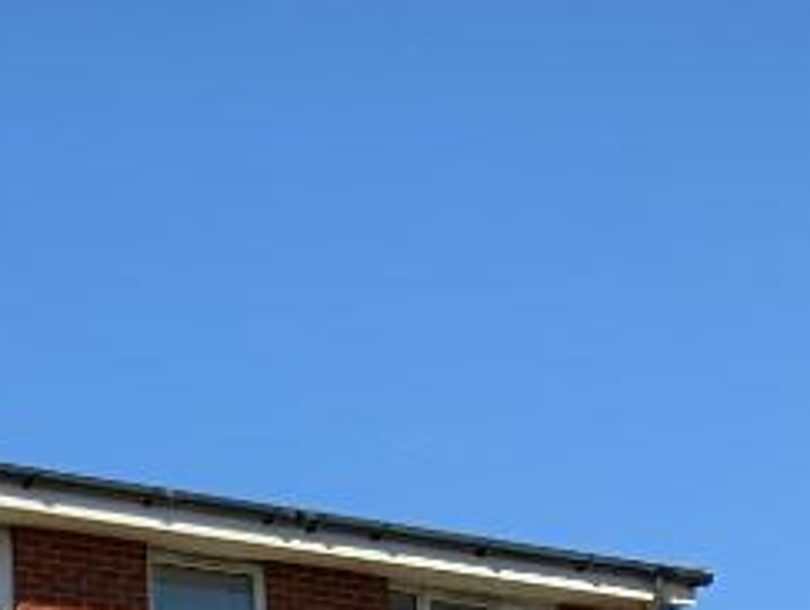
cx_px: -713
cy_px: 1157
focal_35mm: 122
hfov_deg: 14.0
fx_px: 2859
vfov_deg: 11.2
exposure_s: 1/1848
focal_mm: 3
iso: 16
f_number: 1.8
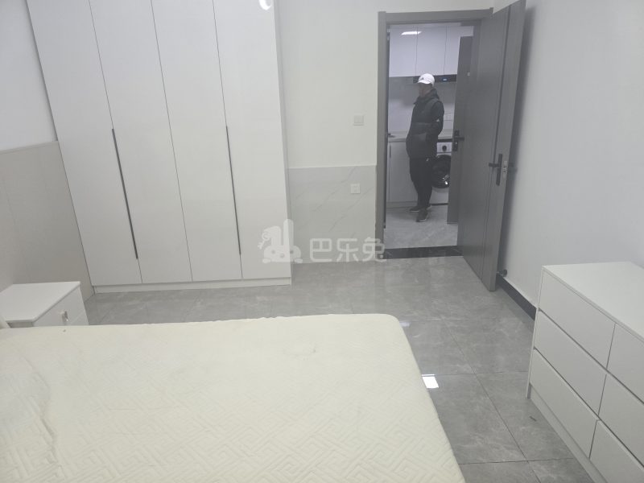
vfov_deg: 58.9
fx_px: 428
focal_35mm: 23
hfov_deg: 73.9
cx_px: 322
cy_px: 242
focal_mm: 6.3
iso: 250
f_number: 1.7
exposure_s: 1/100
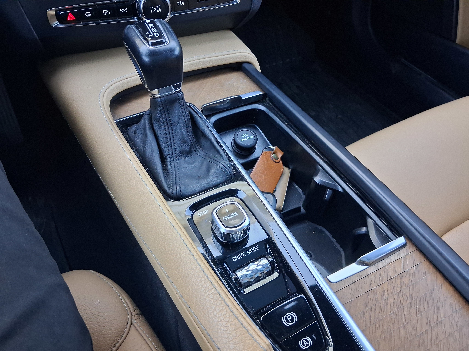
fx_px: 366
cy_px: 176
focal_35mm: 27
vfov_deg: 51.4
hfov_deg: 65.3
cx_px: 234
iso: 400
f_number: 1.8
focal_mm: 4
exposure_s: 1/100
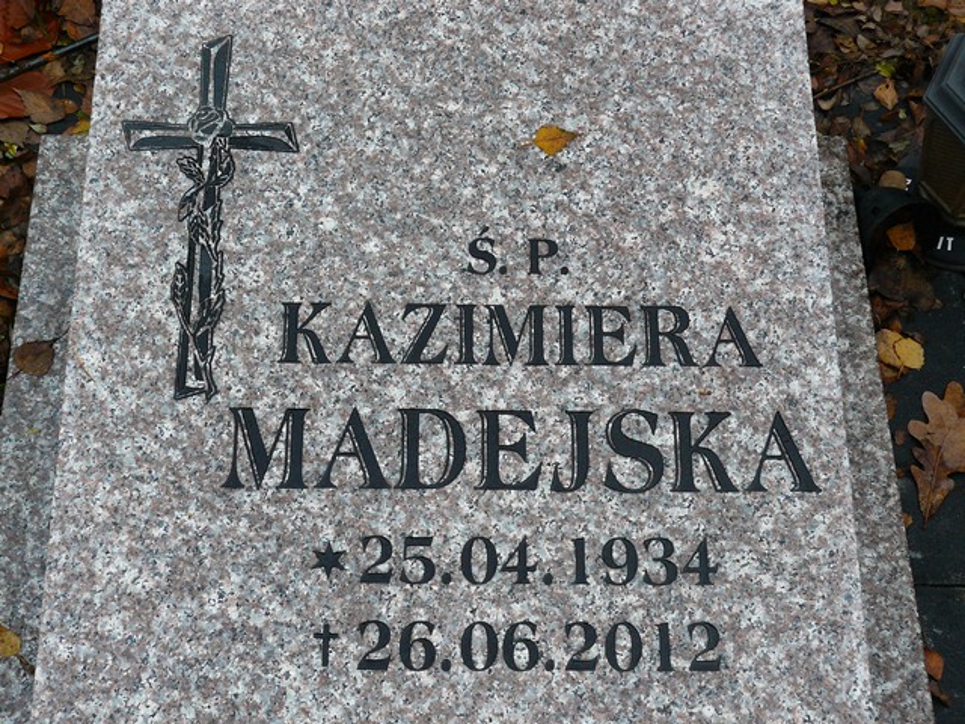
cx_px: 482
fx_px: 1645
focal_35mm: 59
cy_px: 362
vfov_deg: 24.8
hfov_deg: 32.7
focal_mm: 9.9
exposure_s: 1/200
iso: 100
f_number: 4
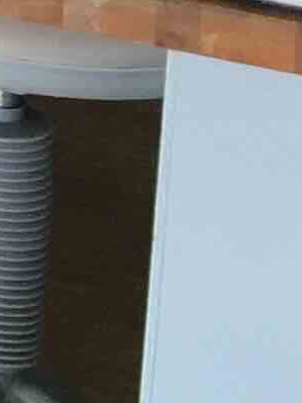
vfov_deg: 6.2
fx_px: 3410
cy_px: -785
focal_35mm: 293
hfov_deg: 3.9
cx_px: -1693
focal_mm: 4.15
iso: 25
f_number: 2.2
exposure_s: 1/60
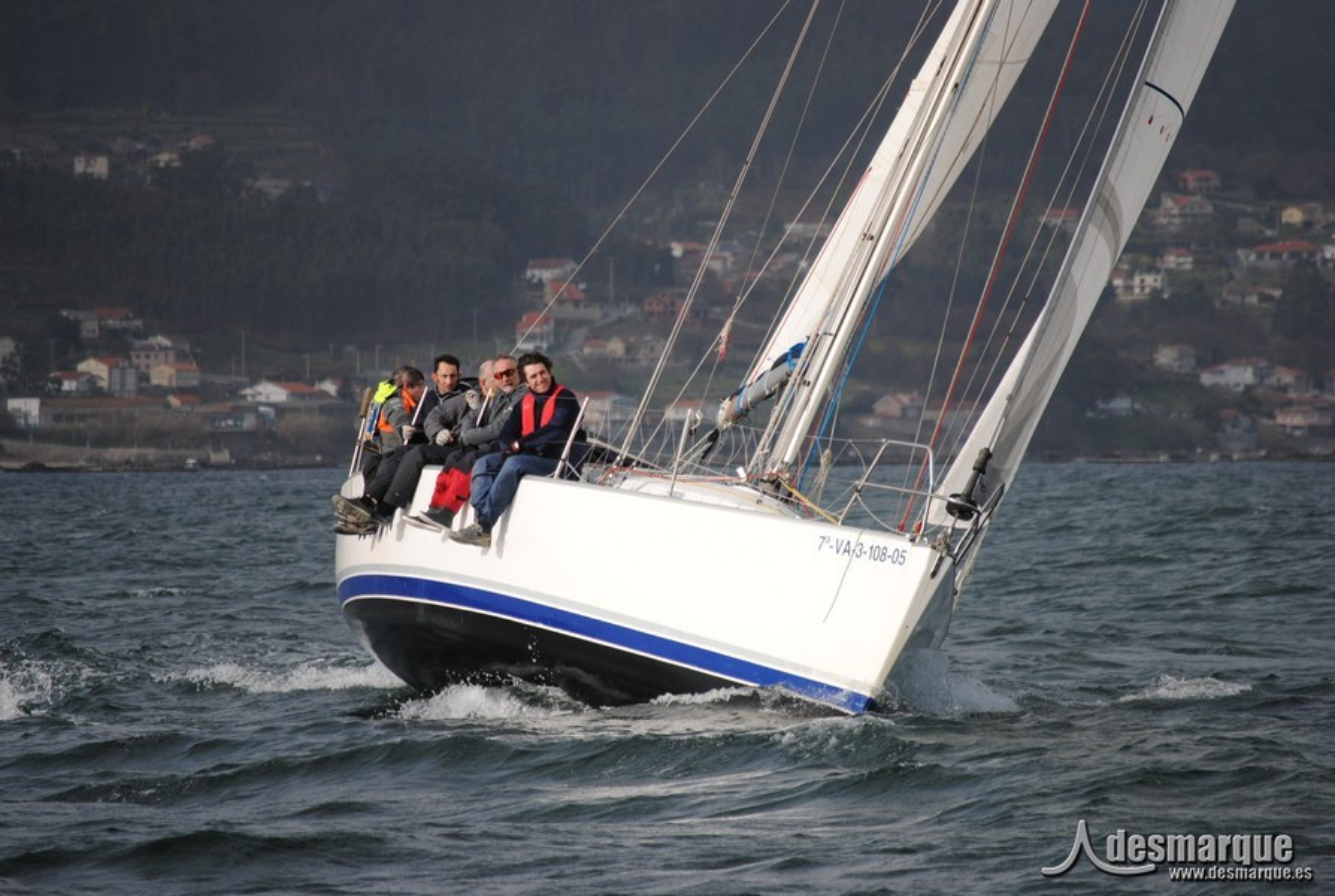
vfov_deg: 4.6
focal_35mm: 300
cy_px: 448
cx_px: 668
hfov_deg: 6.9
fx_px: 11147
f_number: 5.6
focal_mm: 200
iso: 200
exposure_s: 1/1000
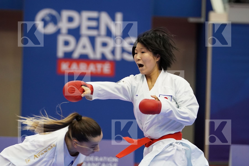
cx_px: 124
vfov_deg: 6.8
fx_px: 1390
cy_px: 83
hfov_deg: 10.2
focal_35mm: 201
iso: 3200
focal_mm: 134
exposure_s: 1/1000
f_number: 2.8
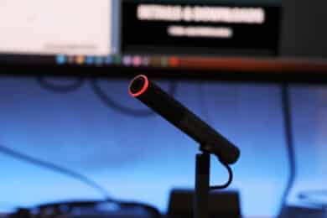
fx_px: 681
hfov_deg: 27.0
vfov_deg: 18.2
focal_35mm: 75
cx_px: 164
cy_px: 109
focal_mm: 50
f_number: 4.8
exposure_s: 1/150
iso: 2000
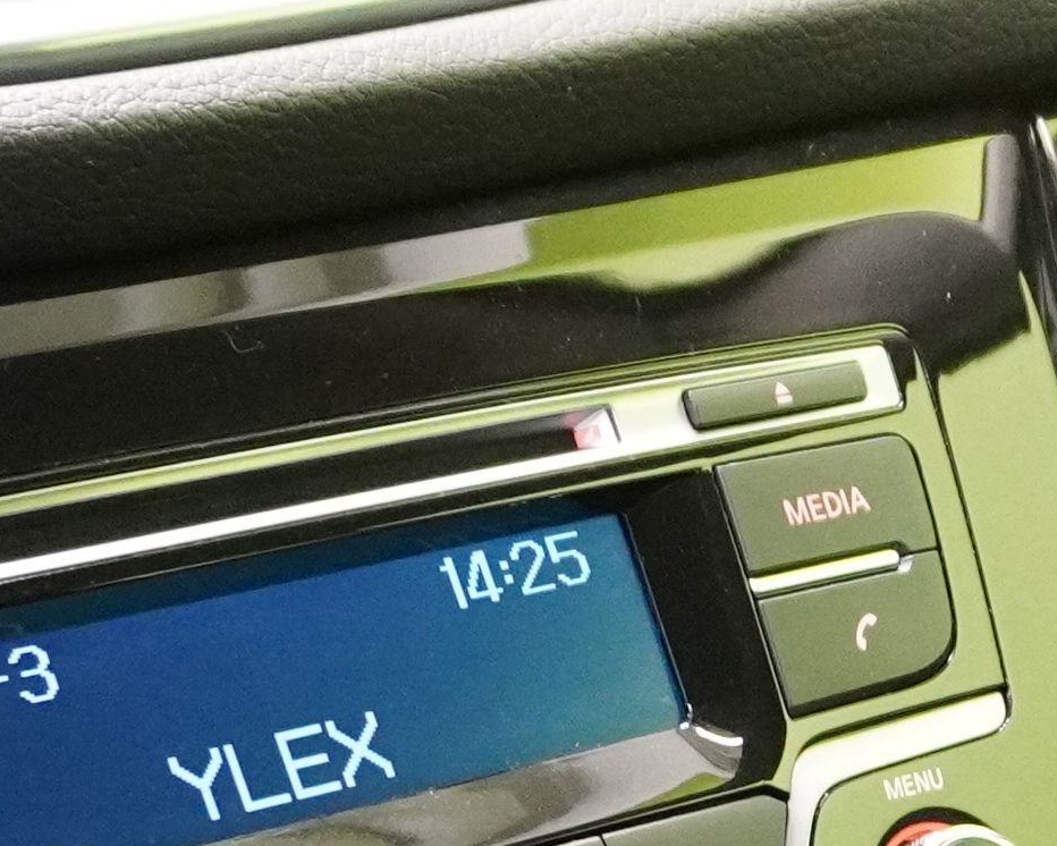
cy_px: 1619
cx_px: 1269
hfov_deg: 13.0
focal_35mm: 145
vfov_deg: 10.0
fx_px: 4537
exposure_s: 1/30
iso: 2500
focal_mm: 16
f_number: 3.5
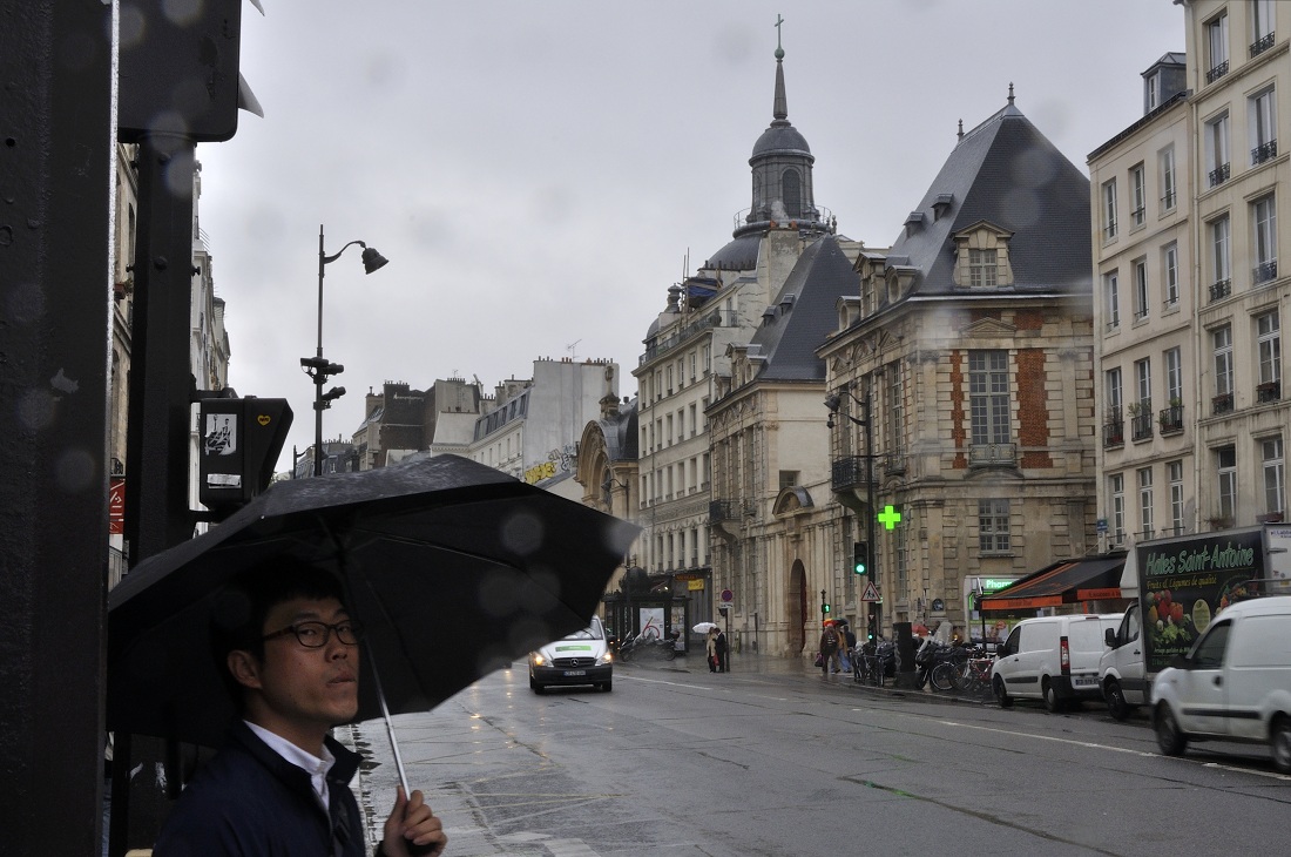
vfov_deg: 26.4
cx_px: 646
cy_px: 428
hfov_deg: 38.9
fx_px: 1826
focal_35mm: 51
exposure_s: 1/30
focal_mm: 34
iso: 400
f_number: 25
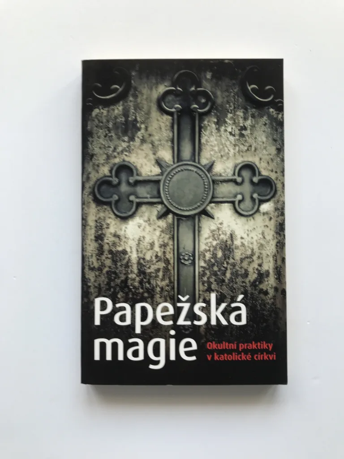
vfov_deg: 63.4
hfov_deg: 49.7
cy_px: 230
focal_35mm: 28
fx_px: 371
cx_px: 172
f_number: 1.8
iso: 25
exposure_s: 1/50
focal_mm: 3.99
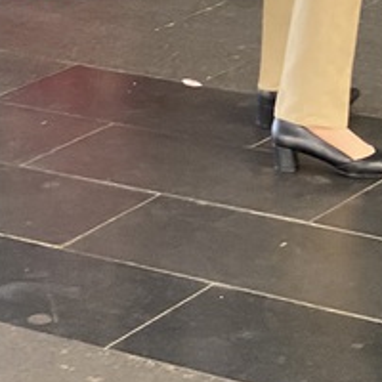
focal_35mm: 190
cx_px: 86
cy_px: -393
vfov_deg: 8.7
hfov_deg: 9.2
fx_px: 2372
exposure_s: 1/121
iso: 100
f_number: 2
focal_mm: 6
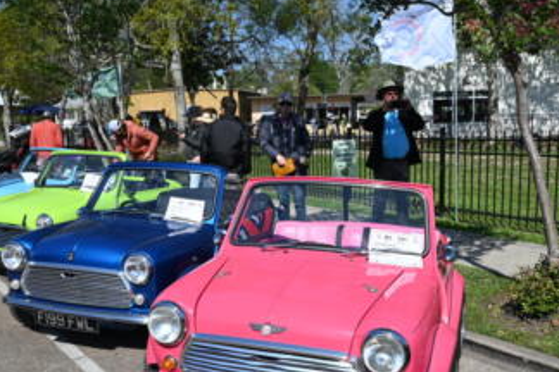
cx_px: 312
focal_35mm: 37
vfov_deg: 35.8
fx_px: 574
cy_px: 218
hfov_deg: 51.8
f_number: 7.1
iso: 100
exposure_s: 1/400
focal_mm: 24
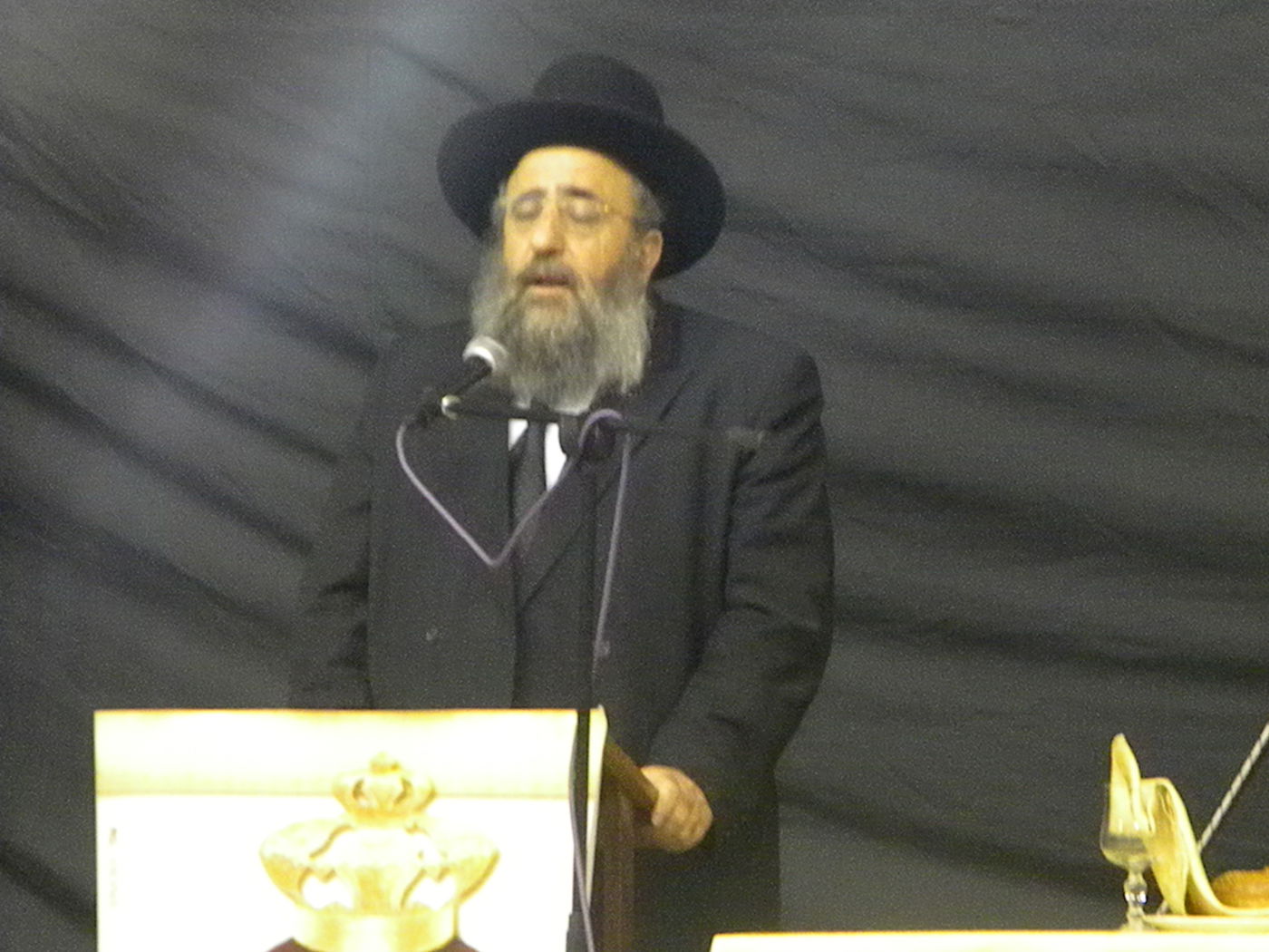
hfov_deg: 8.8
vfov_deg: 6.6
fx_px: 8285
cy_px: 476
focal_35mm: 226
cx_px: 634
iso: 3200
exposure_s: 1/33.4
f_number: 5.4
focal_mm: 41
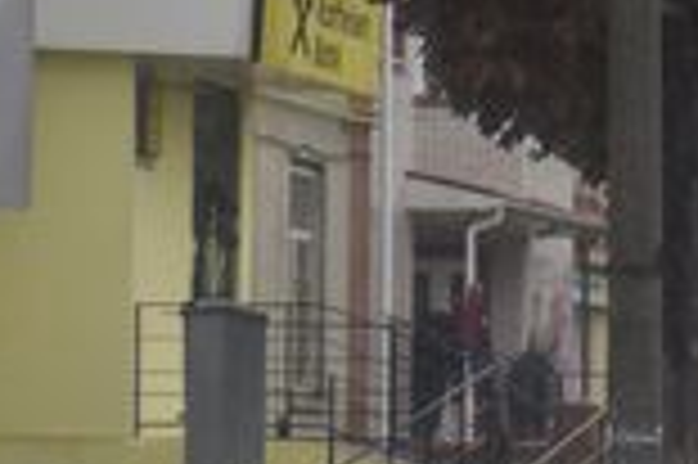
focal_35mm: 400
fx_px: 7756
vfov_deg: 3.4
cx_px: 1018
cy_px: 903
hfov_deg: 5.1
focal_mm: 55
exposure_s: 1/320
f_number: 5.6
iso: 800
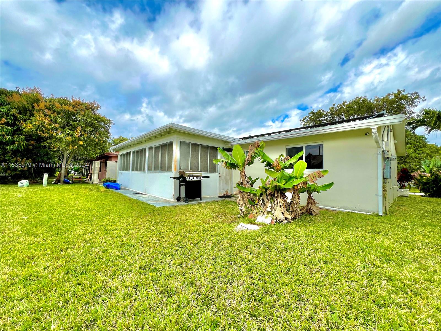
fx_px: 166
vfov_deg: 89.9
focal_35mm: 13
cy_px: 166
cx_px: 220
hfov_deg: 106.2
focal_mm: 1.57
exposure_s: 1/1597
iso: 32
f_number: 1.8
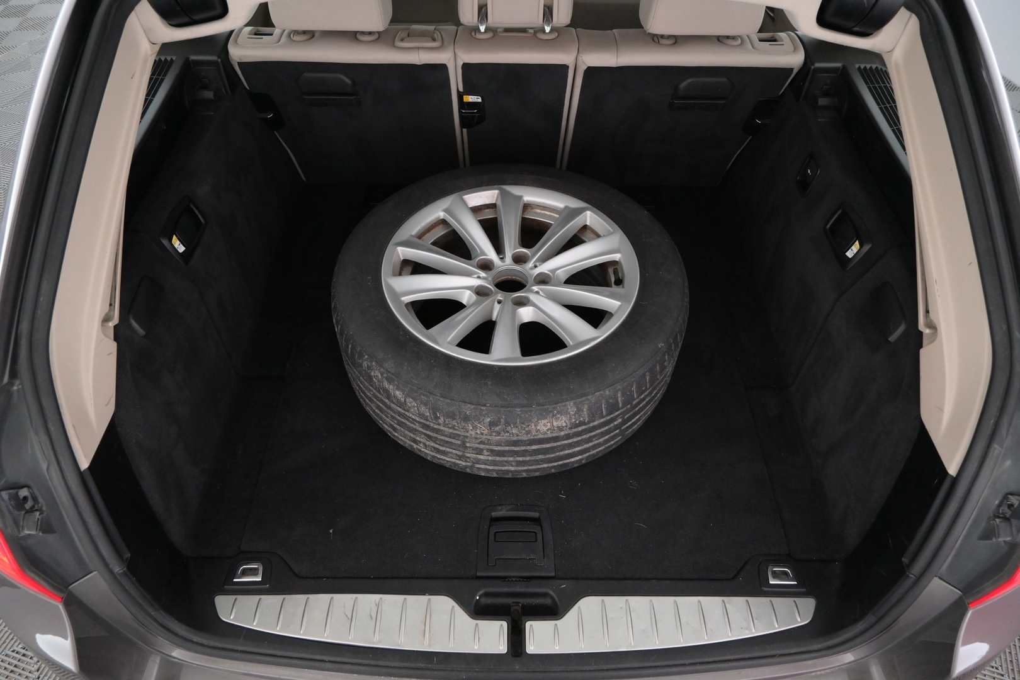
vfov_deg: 53.1
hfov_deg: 73.7
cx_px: 510
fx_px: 680
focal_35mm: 24
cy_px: 340
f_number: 4.5
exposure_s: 1/80
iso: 2500
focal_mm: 16
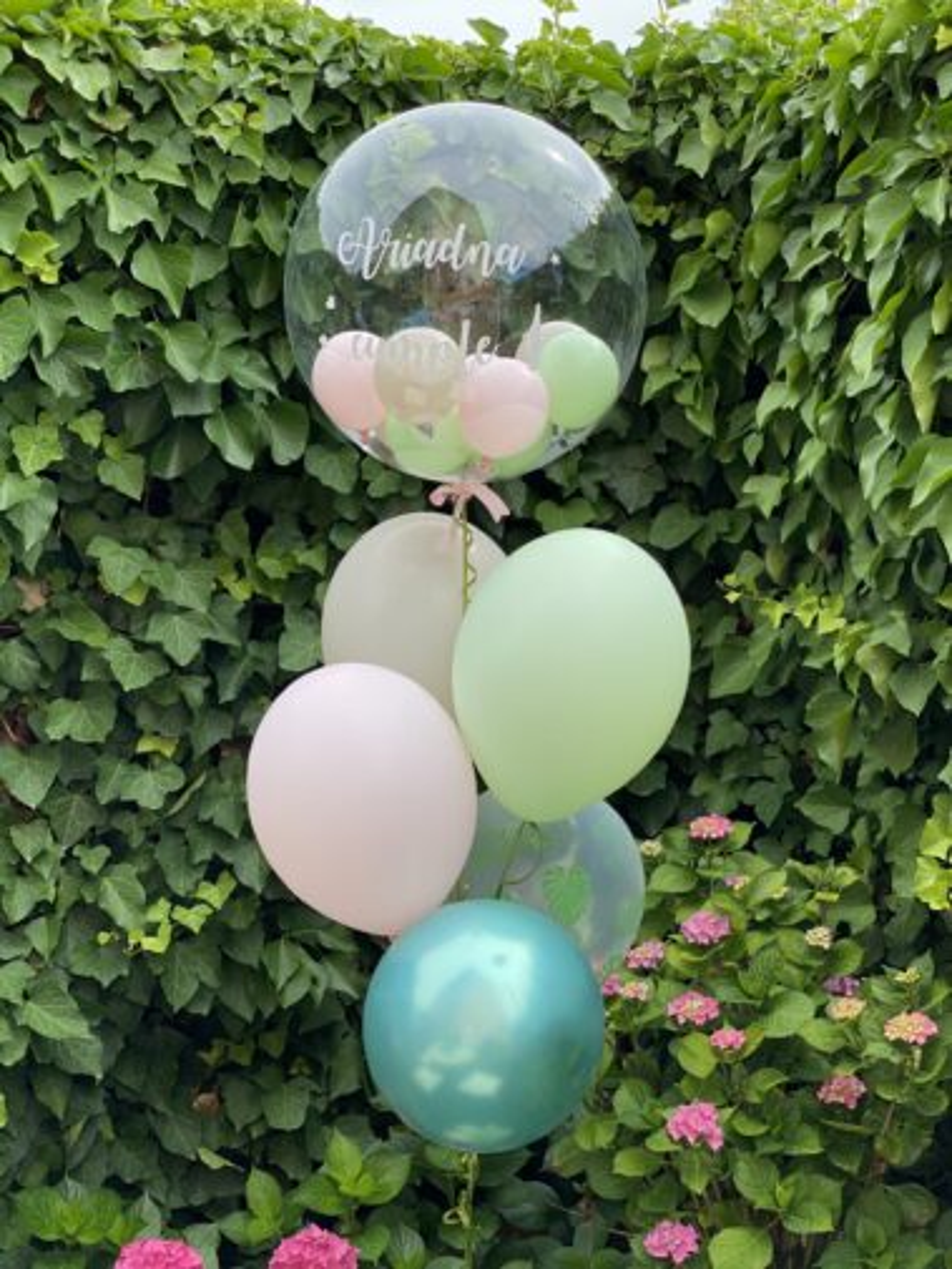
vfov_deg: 36.8
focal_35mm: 52
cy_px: 634
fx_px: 1906
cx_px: 476
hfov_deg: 28.0
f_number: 2
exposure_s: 1/452
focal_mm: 6
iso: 20
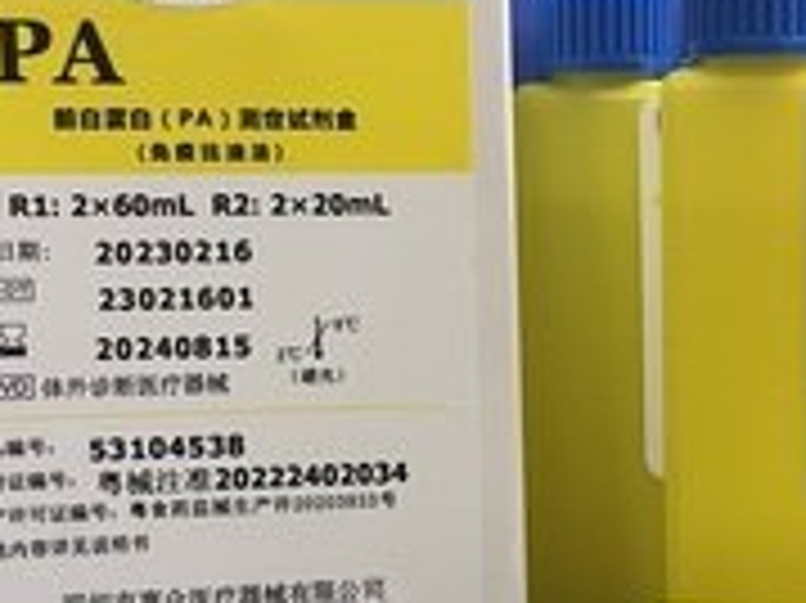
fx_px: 1350
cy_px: 356
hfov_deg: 32.2
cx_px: 662
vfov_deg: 25.2
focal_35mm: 58
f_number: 1.6
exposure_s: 1/60
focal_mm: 5.1
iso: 500
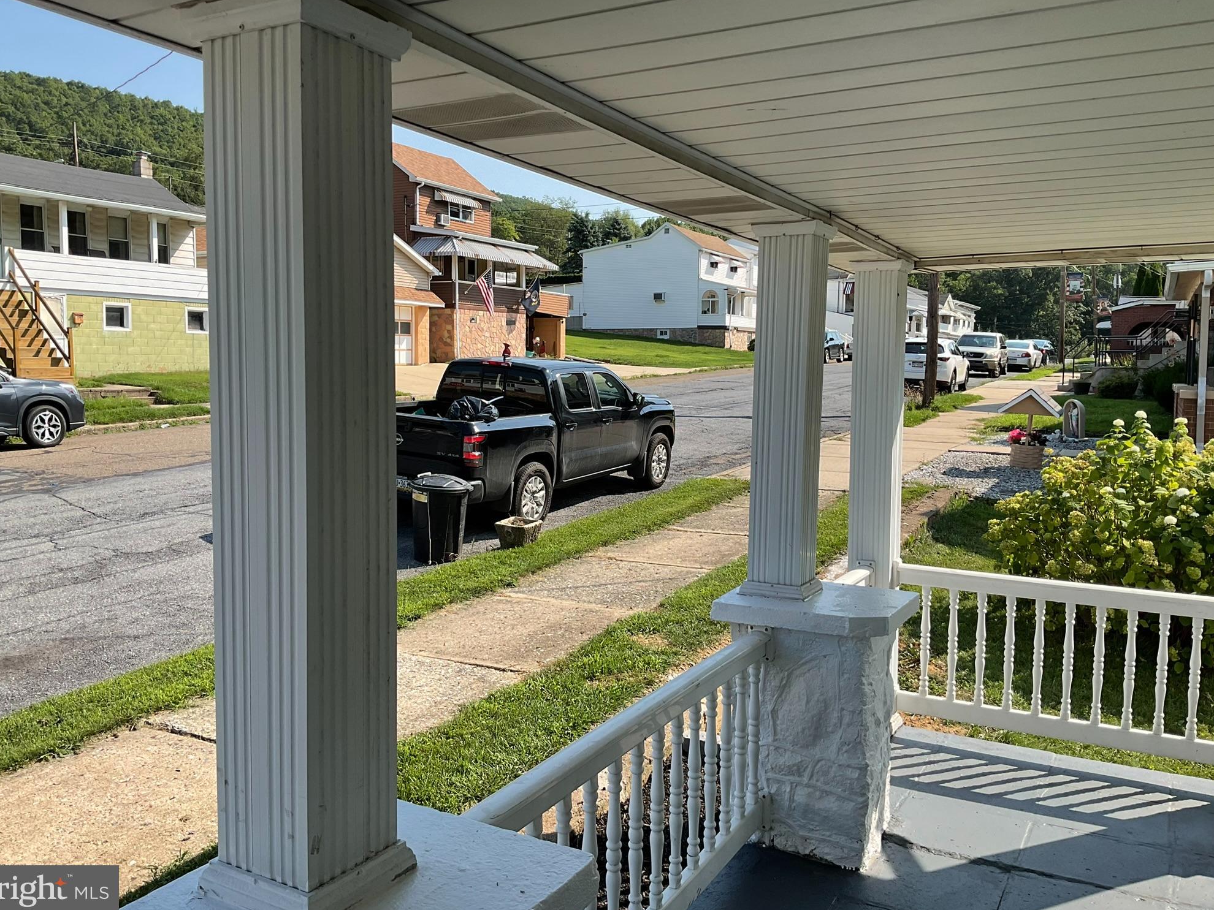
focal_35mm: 30
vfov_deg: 46.8
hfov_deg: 60.0
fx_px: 1052
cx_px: 594
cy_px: 445
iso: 16
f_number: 1.8
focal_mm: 3
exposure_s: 1/1221
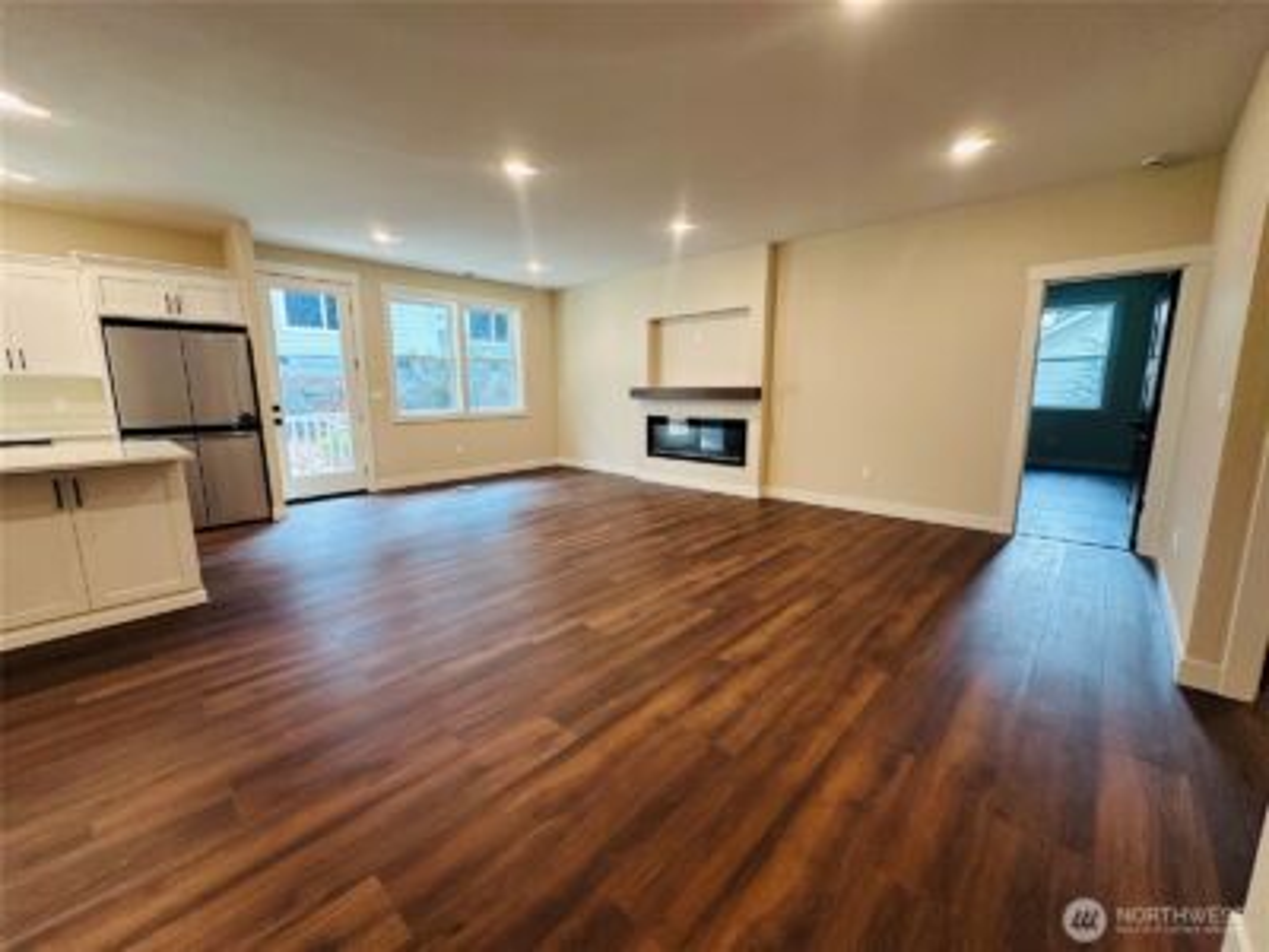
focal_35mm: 14
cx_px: 634
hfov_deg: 102.1
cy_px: 476
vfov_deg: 85.7
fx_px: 513
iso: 250
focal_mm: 2.22
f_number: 2.2
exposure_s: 1/120
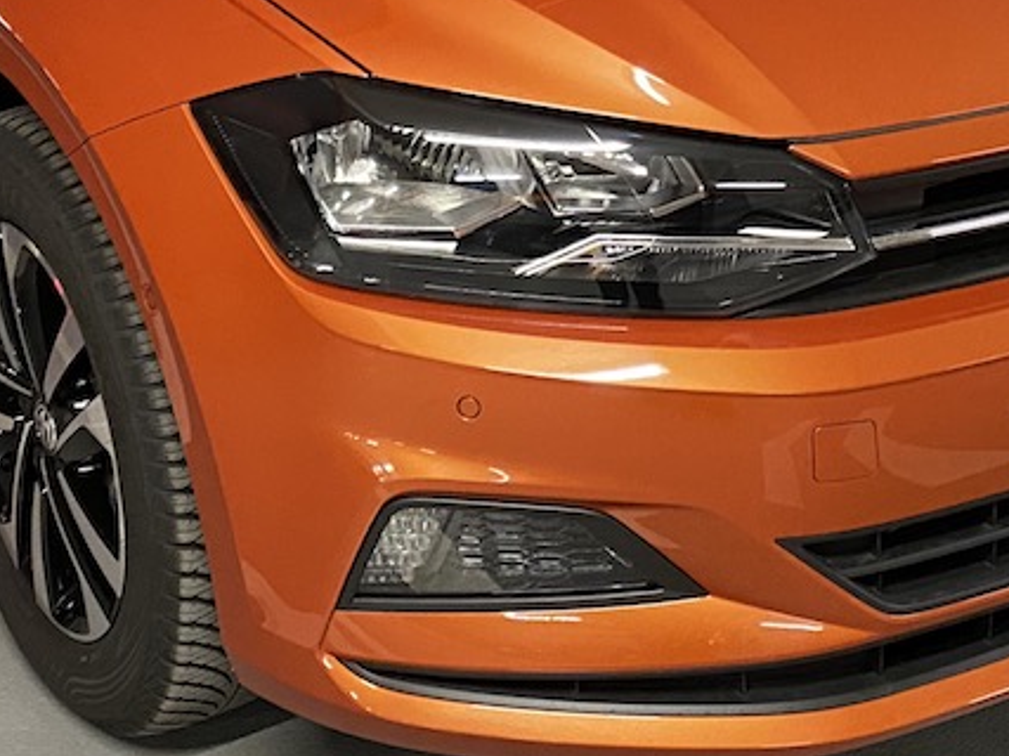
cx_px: 466
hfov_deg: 25.0
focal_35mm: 78
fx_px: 2273
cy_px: 2
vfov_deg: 18.4
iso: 400
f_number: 1.8
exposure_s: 1/33
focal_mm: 4.25
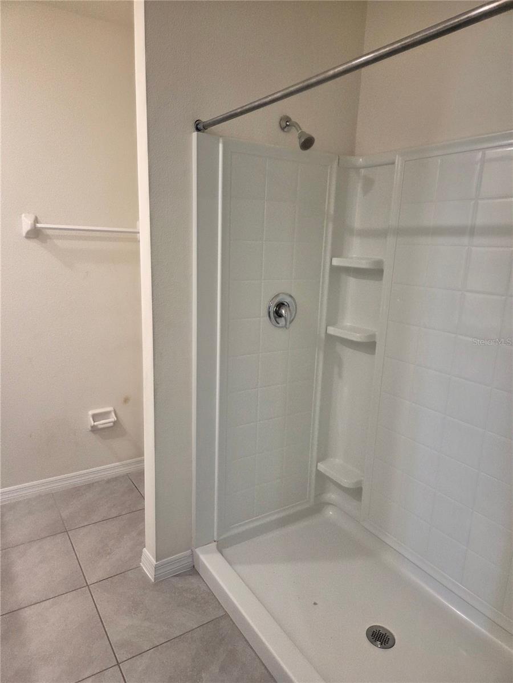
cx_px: 256
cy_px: 342
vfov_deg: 73.9
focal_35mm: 23
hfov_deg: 58.9
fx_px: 454
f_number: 1.8
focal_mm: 5.4
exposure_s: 1/120
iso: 250
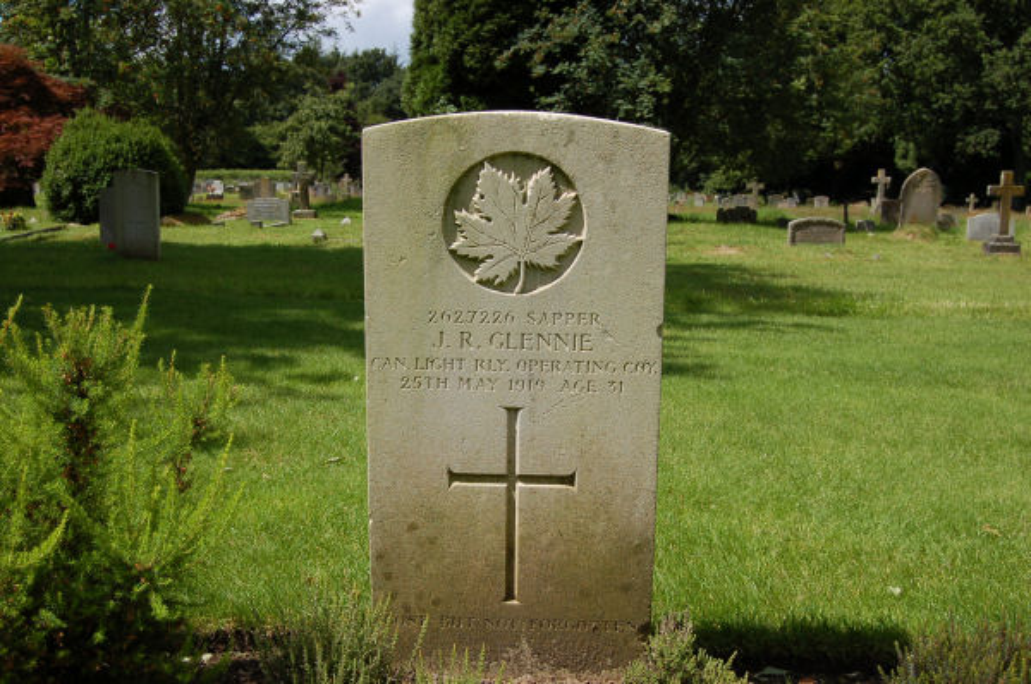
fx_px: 1115
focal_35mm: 39
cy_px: 342
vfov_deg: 34.1
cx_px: 516
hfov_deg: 49.6
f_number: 9
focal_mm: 26
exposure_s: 1/320
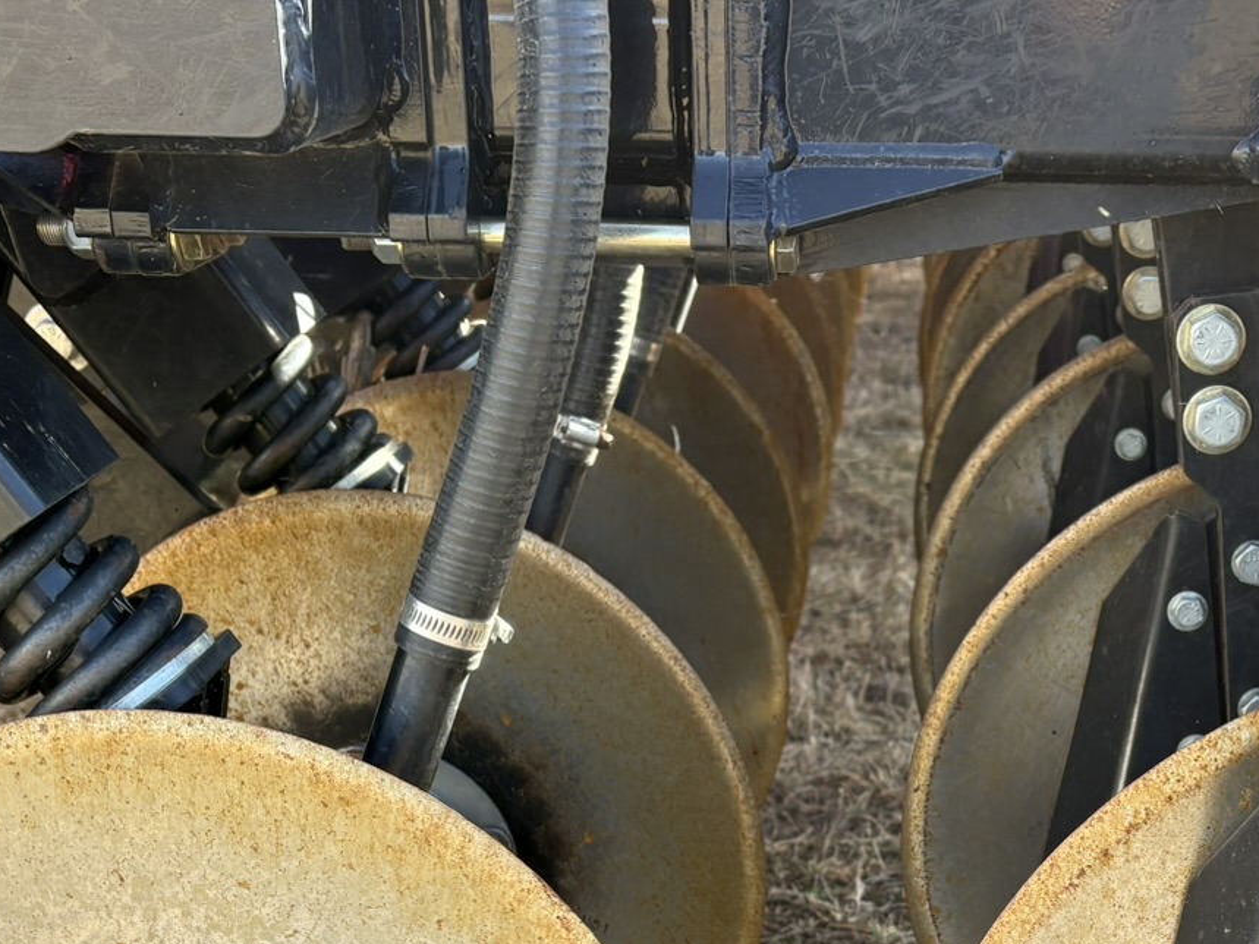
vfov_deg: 22.7
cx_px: 945
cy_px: 938
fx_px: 2255
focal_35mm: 62
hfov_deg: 30.7
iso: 64
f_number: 1.6
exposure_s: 1/355
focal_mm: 5.96
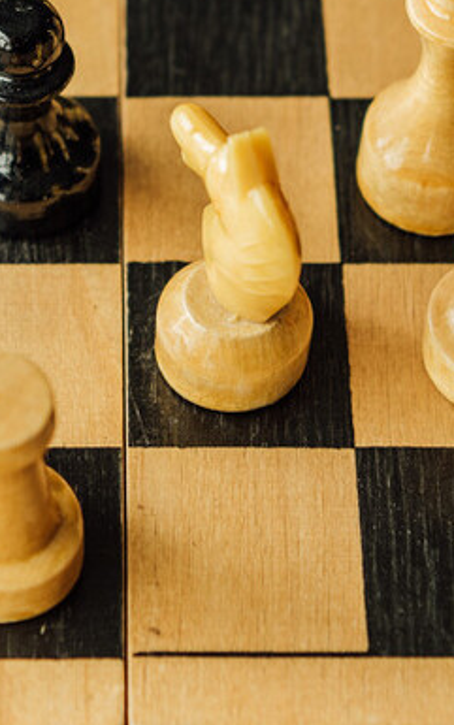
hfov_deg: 9.2
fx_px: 2828
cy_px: -12
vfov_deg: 14.4
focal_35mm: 143
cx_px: 100
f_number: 4
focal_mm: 45
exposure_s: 1/200
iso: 160
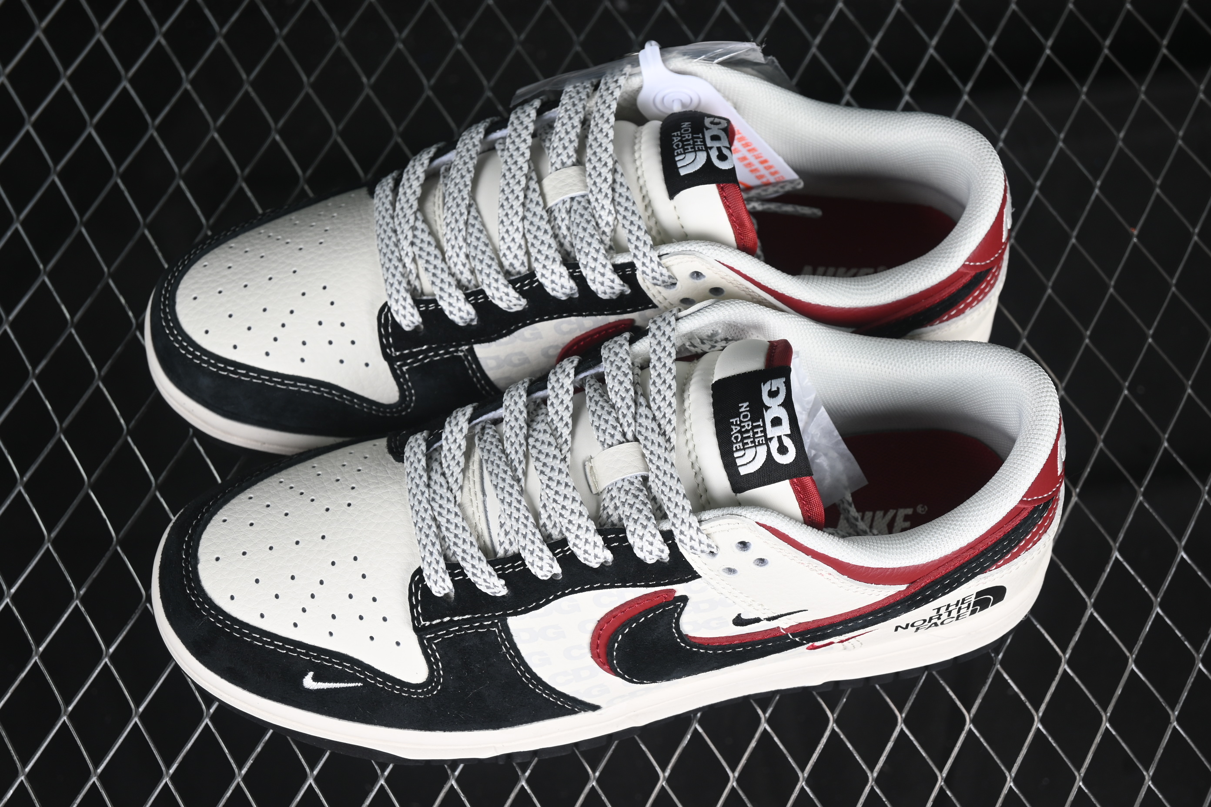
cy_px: 404
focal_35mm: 75
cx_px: 606
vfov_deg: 18.2
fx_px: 2523
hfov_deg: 27.0
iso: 160
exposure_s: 1/60
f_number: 7.1
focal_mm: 50
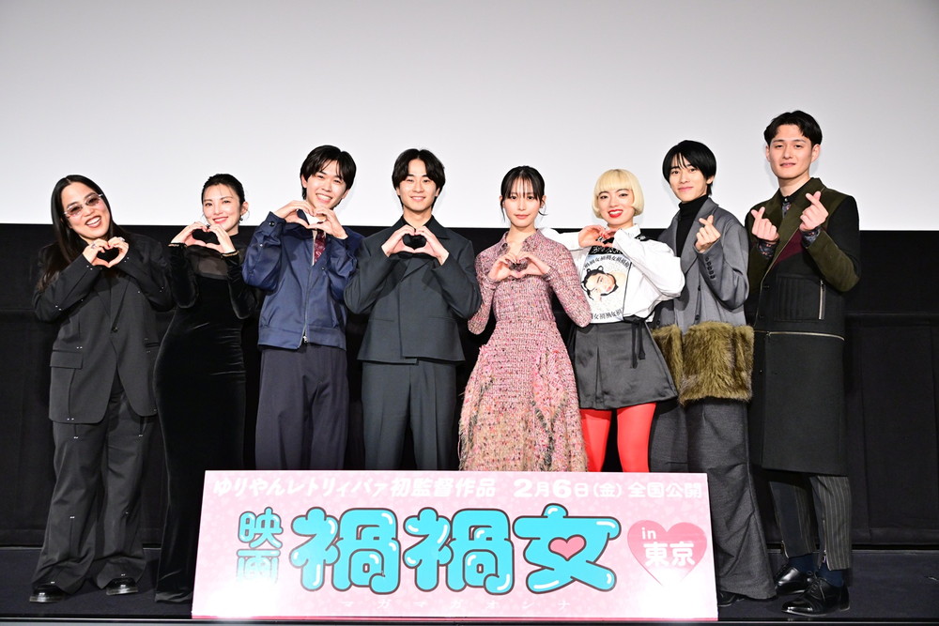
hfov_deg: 50.7
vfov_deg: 35.1
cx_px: 470
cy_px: 313
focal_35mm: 38
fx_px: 991
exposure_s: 1/200
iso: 3200
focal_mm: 38
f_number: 5
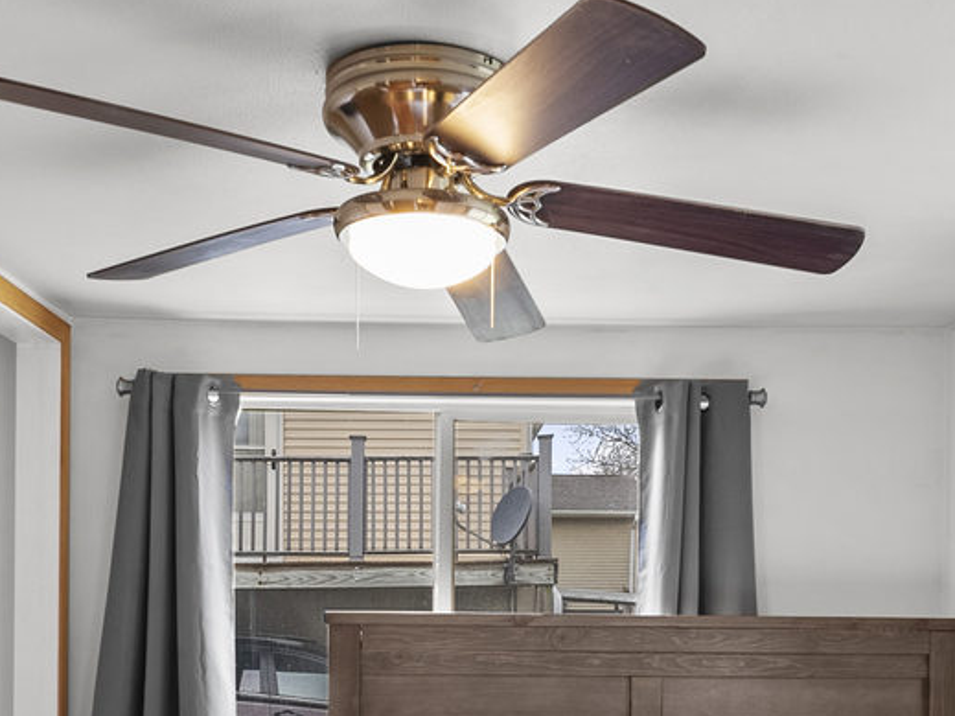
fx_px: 1158
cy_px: 571
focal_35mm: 42
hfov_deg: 44.8
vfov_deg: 33.4
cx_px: 489
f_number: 8
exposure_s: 1/1.67
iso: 320
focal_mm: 14
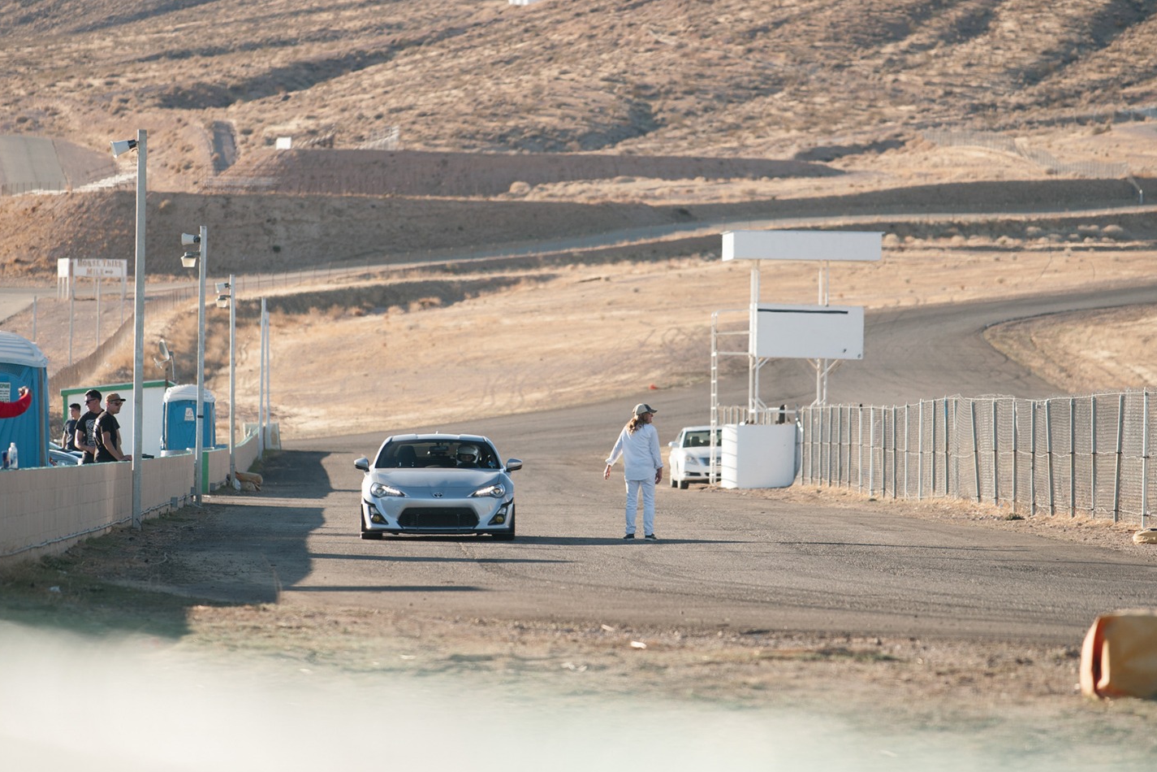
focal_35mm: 199
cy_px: 373
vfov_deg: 6.9
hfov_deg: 10.3
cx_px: 569
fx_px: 6395
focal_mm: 175
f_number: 4
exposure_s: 1/500
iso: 200
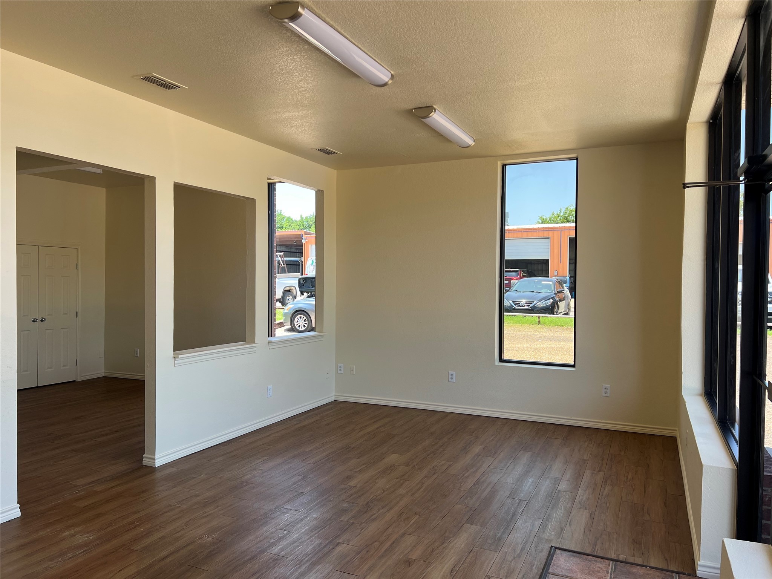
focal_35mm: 26
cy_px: 290
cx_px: 386
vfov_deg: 53.1
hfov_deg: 67.3
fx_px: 580
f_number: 1.5
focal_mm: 5.7
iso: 32
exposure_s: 1/147
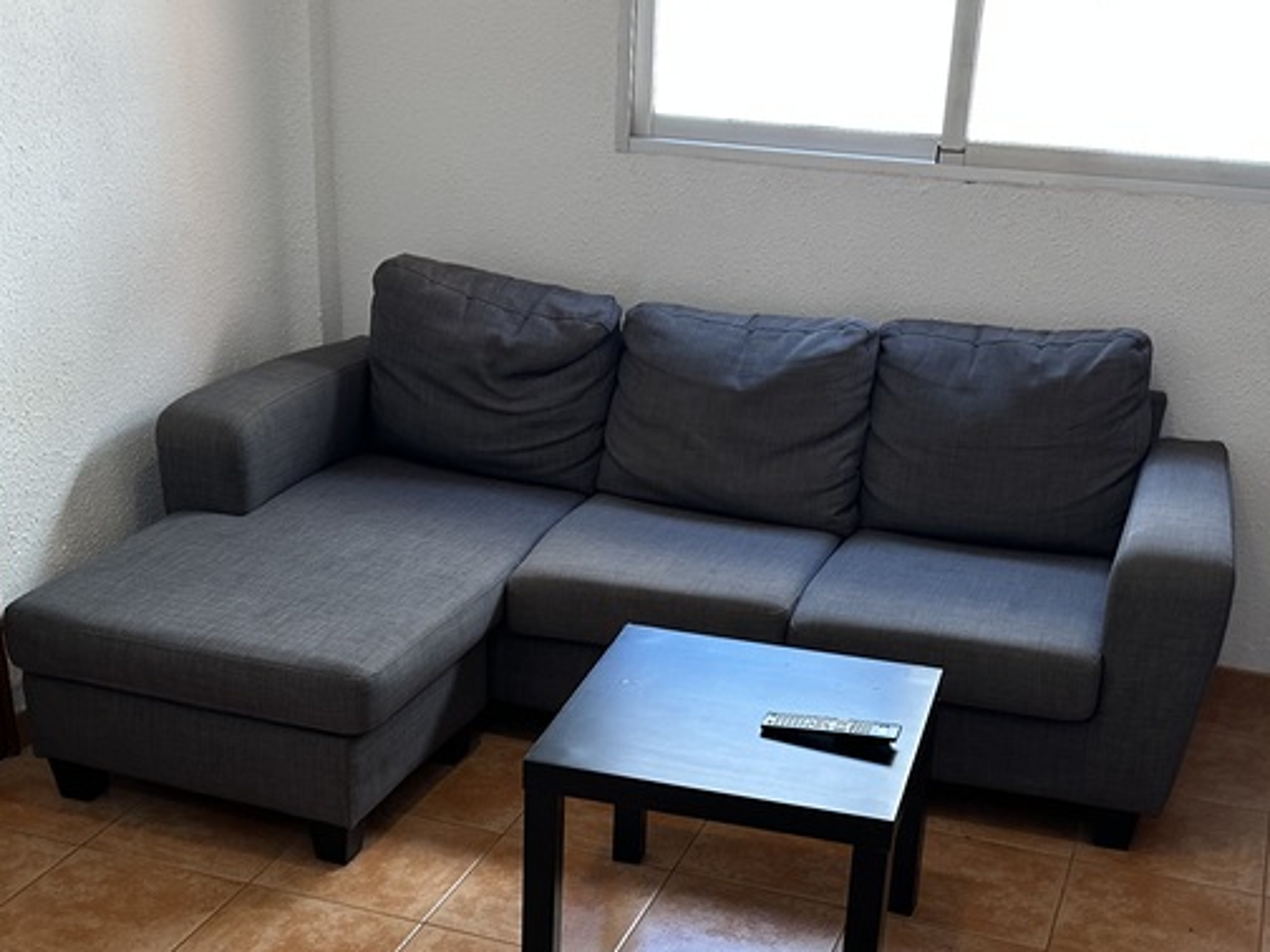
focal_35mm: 48
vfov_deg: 29.7
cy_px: 743
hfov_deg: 39.7
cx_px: 645
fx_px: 1761
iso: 160
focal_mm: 6.86
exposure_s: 1/121
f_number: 1.78
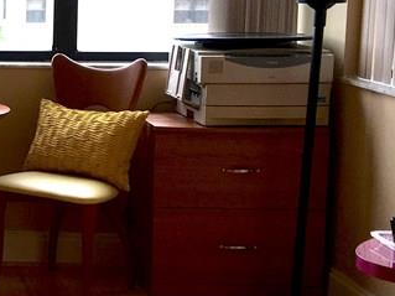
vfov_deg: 15.8
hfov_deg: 18.3
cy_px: 88
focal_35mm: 93
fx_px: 1061
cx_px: -229
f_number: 2.2
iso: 25
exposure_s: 1/60
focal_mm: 4.15
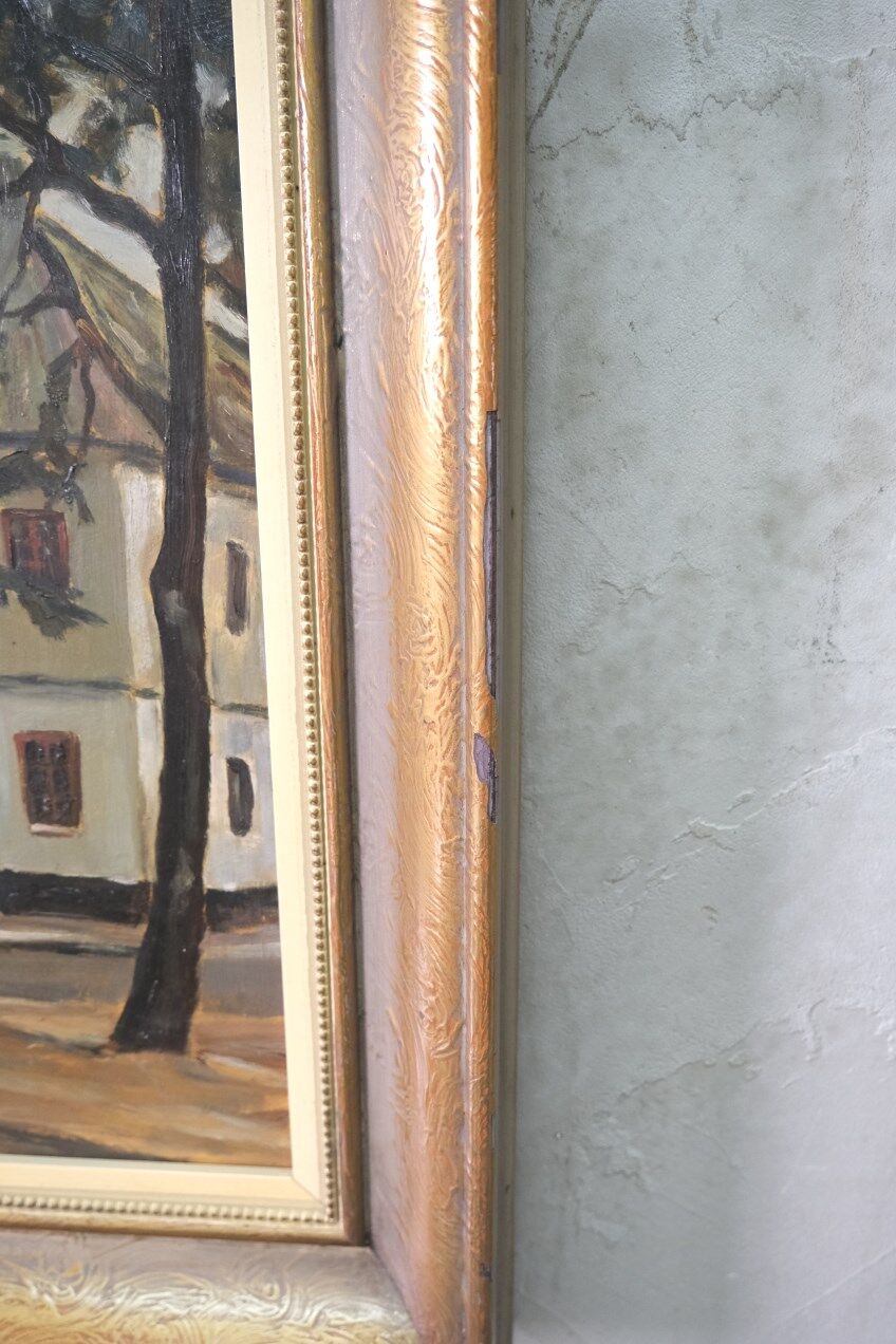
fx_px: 1083
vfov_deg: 63.7
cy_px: 672
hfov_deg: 45.0
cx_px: 448
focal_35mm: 29
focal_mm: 19.2
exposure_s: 1/56
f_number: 4
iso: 2000
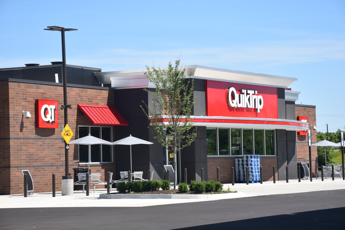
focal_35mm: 112
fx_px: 1078
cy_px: 115
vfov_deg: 12.2
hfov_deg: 18.2
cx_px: 172
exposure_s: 1/250
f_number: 8
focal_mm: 75
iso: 100
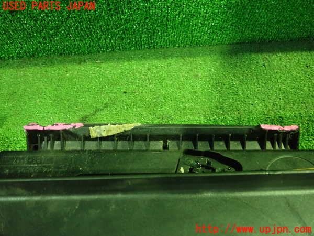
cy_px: 118
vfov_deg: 46.8
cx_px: 157
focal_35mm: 30
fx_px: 272
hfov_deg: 60.0
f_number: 2.3
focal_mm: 5.5
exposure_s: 1/30
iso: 1250
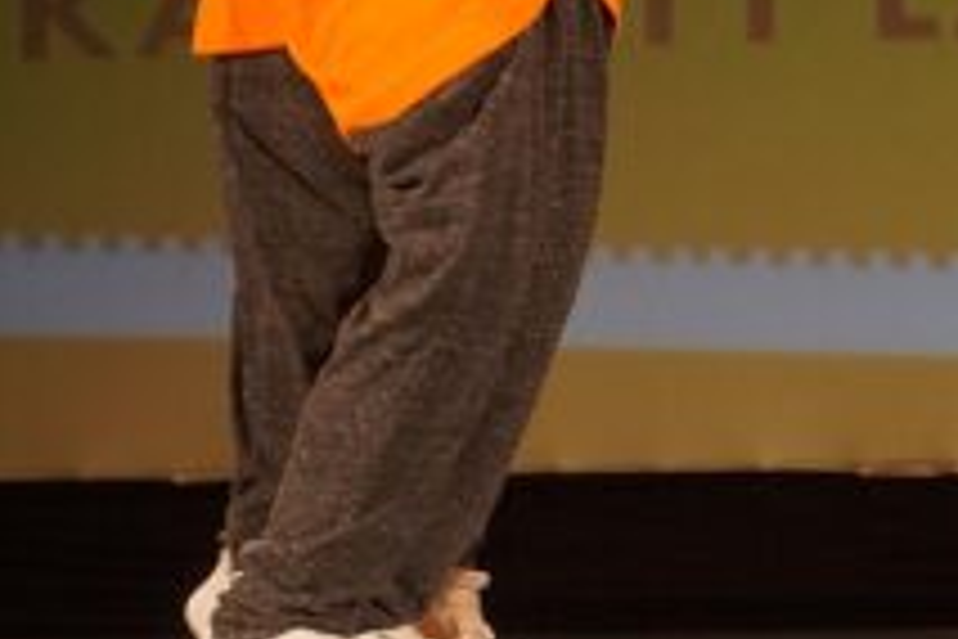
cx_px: 1340
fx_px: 6519
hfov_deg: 8.3
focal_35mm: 245
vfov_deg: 5.6
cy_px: -335
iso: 1000
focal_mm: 50
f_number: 5
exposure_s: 1/160
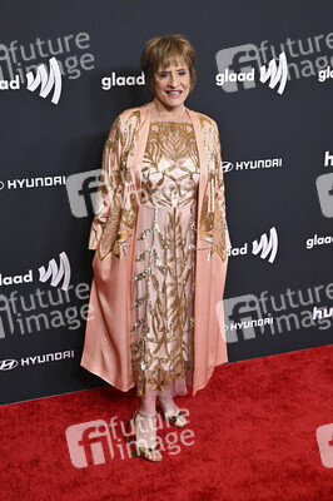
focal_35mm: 44
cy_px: 250
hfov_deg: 30.5
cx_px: 166
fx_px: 612
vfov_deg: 44.5
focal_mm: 44
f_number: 5.6
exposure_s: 1/250
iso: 4000
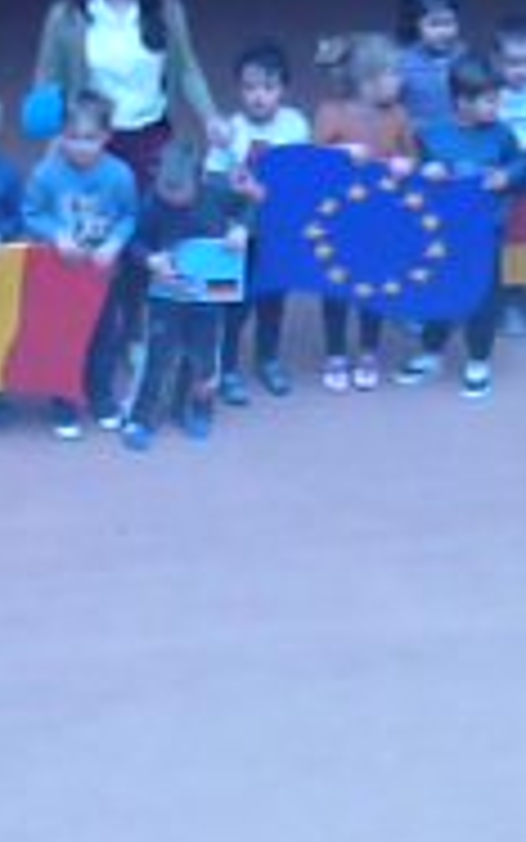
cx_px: 279
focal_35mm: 120
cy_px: 428
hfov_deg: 10.9
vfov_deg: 17.4
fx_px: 2750
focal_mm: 5.5
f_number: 8
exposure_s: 1/30
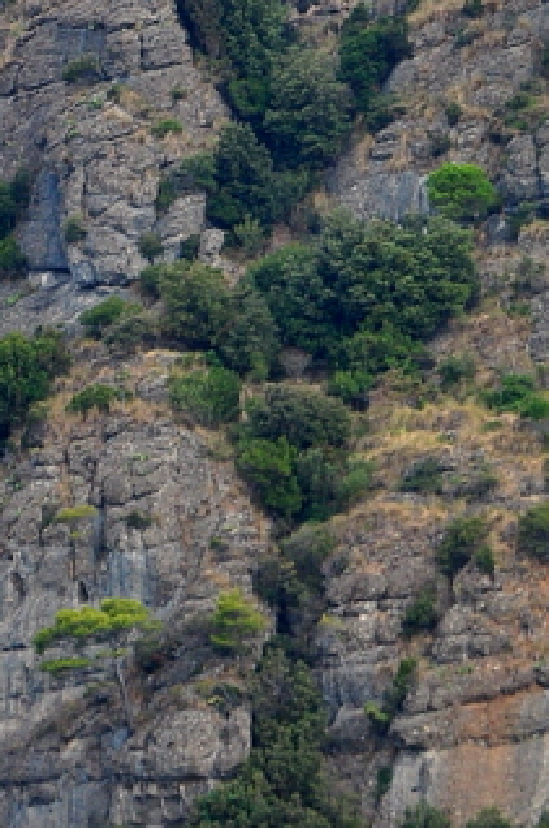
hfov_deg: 4.0
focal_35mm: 338
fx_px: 7757
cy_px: 292
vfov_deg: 6.1
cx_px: 687
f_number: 7.1
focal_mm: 70
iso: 400
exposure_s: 1/800
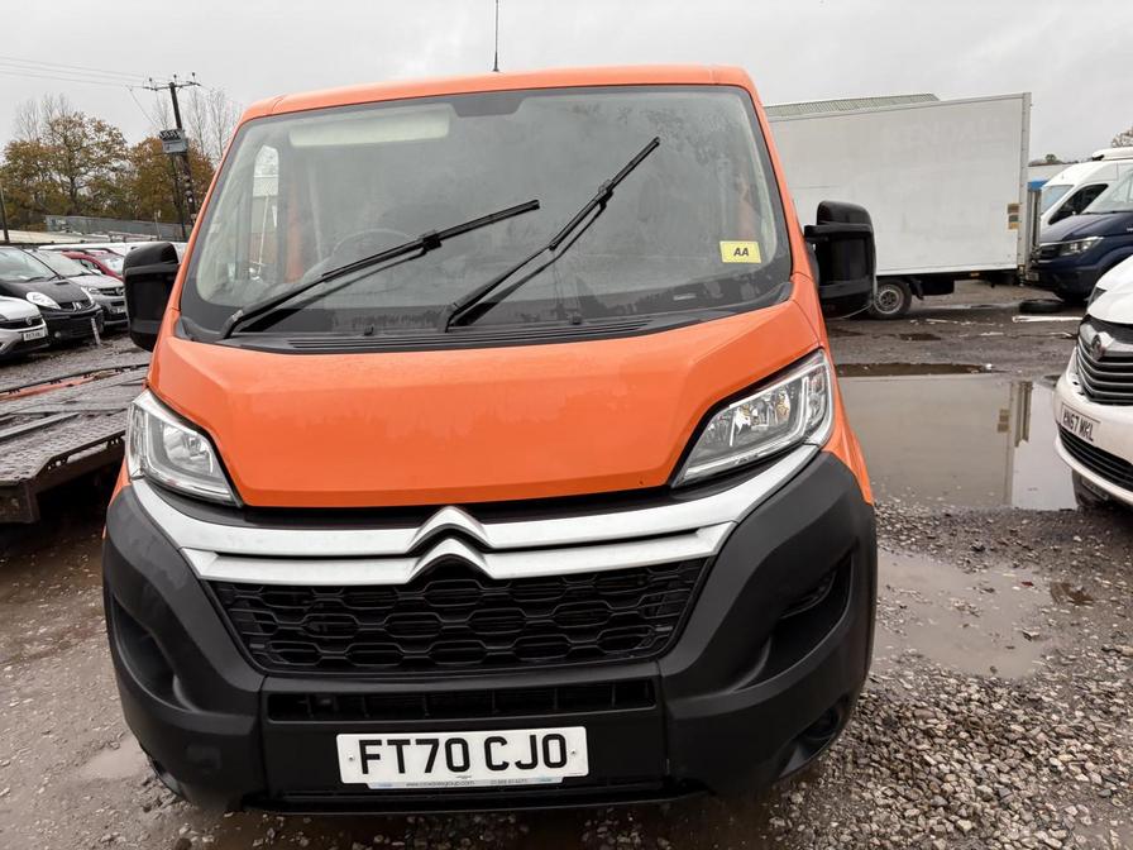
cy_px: 425
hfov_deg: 67.3
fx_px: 851
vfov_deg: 53.1
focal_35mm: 26
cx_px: 566
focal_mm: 5.96
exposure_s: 1/121
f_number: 1.6
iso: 50
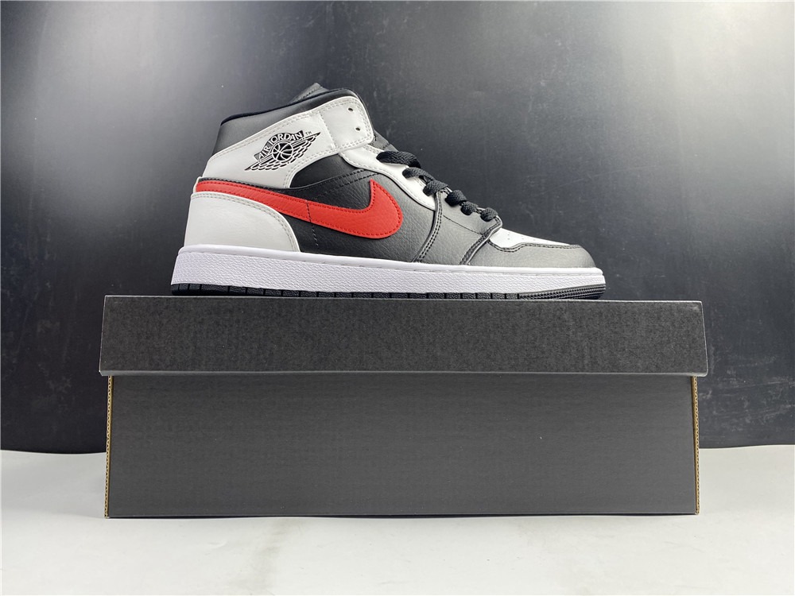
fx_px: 597
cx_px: 398
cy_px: 298
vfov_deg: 53.1
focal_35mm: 26
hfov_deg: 67.3
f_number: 1.8
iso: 80
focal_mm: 4.25
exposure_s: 1/50
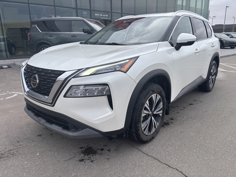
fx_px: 177
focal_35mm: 26
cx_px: 118
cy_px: 88
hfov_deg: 67.3
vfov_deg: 53.1
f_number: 1.6
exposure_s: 1/918
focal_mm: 5.96
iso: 50
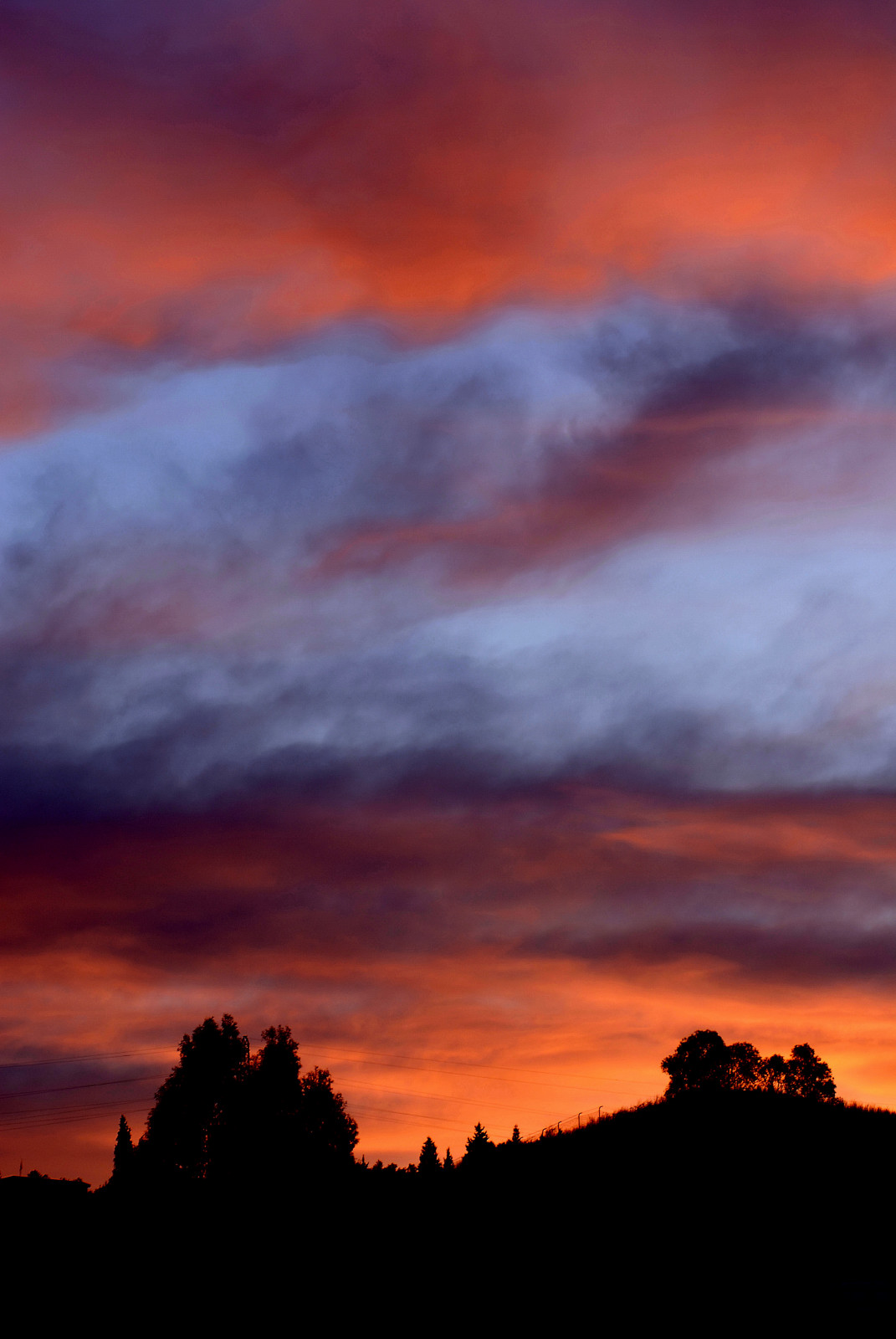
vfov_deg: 17.0
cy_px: 670
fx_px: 4467
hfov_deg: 11.5
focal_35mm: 120
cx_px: 448
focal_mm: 80
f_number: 4
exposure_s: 1/60
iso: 125
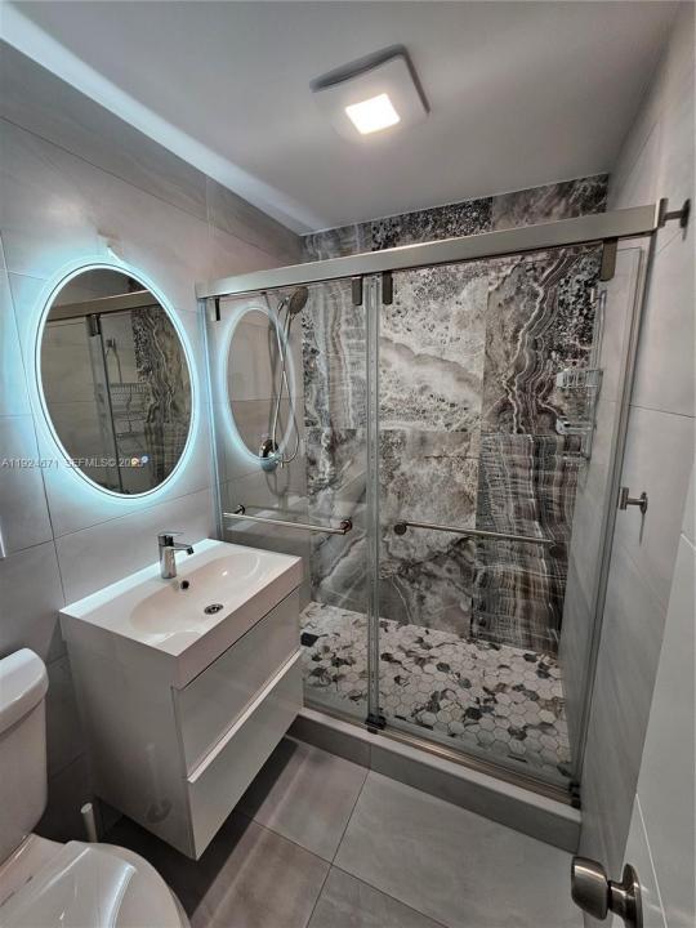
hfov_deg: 89.9
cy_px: 464
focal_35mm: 13
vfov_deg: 106.2
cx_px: 348
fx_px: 349
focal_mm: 2.2
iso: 100
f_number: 2.2
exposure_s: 1/60
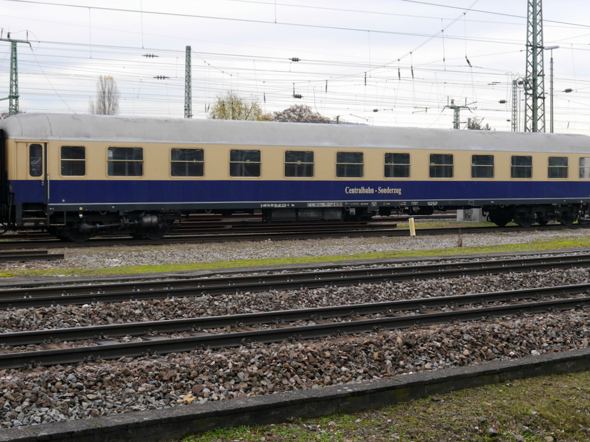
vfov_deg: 26.1
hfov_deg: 34.3
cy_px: 205
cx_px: 320
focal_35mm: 56
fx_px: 954
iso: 160
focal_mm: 24
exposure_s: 1/125
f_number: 5.6
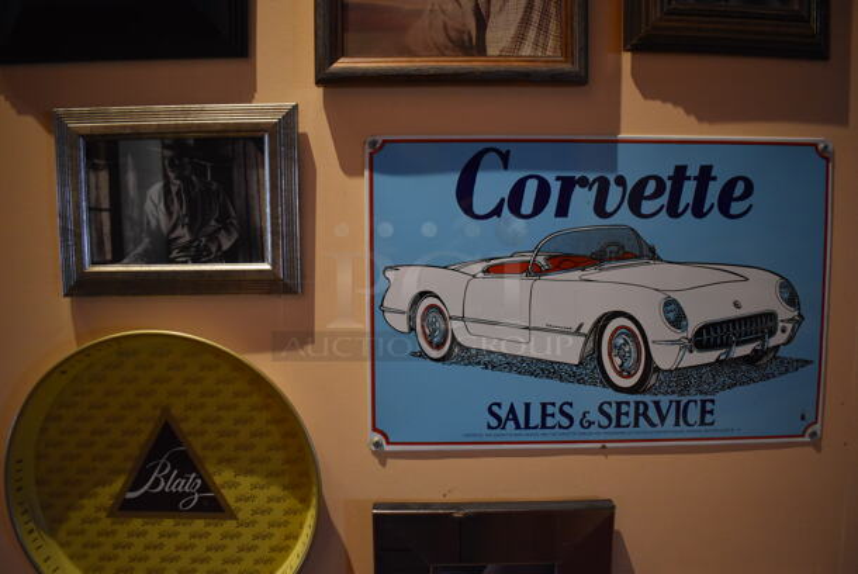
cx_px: 429
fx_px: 644
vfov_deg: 48.0
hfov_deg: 67.3
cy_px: 287
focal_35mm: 27
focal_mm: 18
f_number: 3.5
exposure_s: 1/125
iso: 2800
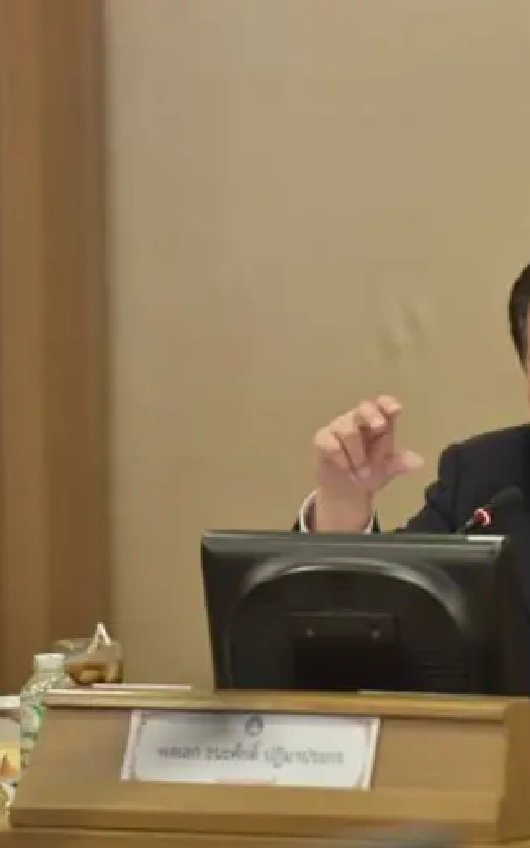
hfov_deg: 4.3
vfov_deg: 6.8
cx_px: 451
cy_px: 425
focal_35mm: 307
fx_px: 7091
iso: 1600
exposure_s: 1/125
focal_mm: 200
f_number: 3.2
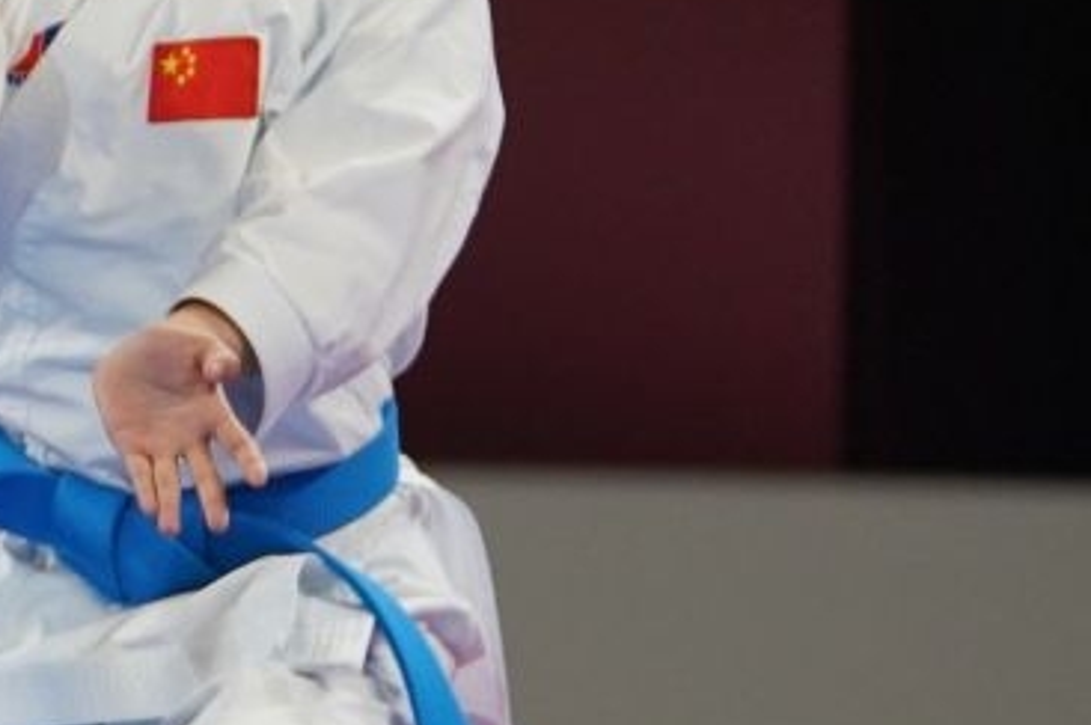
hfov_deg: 2.7
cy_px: 169
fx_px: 23193
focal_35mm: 766
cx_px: -1531
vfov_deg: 1.8
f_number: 2.8
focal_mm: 156
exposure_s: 1/500
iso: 1000
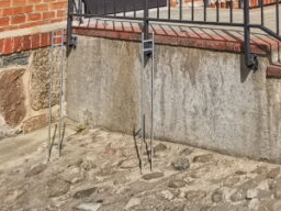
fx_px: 520
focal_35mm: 64
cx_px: 330
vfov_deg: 18.8
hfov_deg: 27.0
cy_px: -145
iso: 50
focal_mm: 2.35
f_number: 2.2
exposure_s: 1/1399
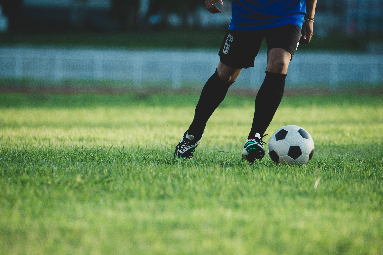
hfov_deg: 10.3
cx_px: 192
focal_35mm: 200
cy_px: 128
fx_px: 2128
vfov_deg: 6.9
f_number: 3.2
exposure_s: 1/500
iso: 250
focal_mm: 200
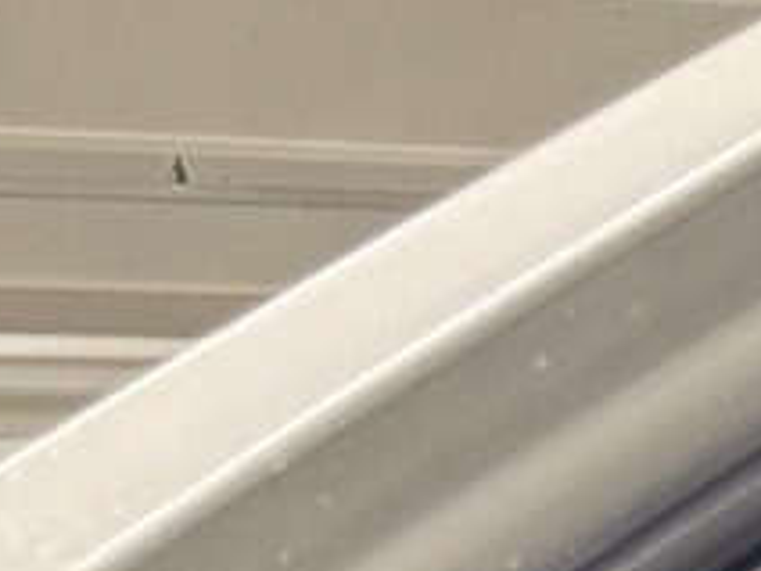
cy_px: 1357
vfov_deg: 8.4
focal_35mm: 163
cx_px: 2470
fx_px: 3583
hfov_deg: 9.1
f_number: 1.78
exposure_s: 1/50
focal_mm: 6.76
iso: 320
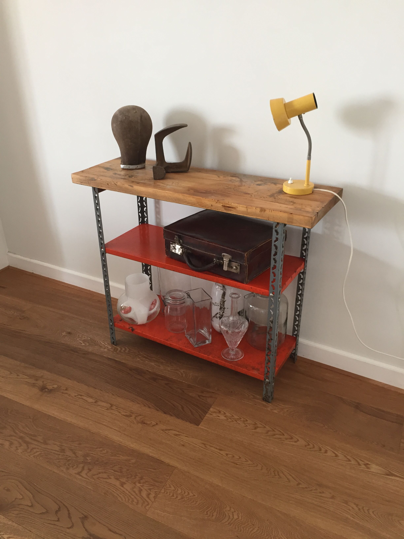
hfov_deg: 48.2
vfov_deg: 61.7
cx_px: 202
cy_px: 270
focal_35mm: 29
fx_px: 451
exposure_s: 1/33
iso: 100
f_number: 2.2
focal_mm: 4.15
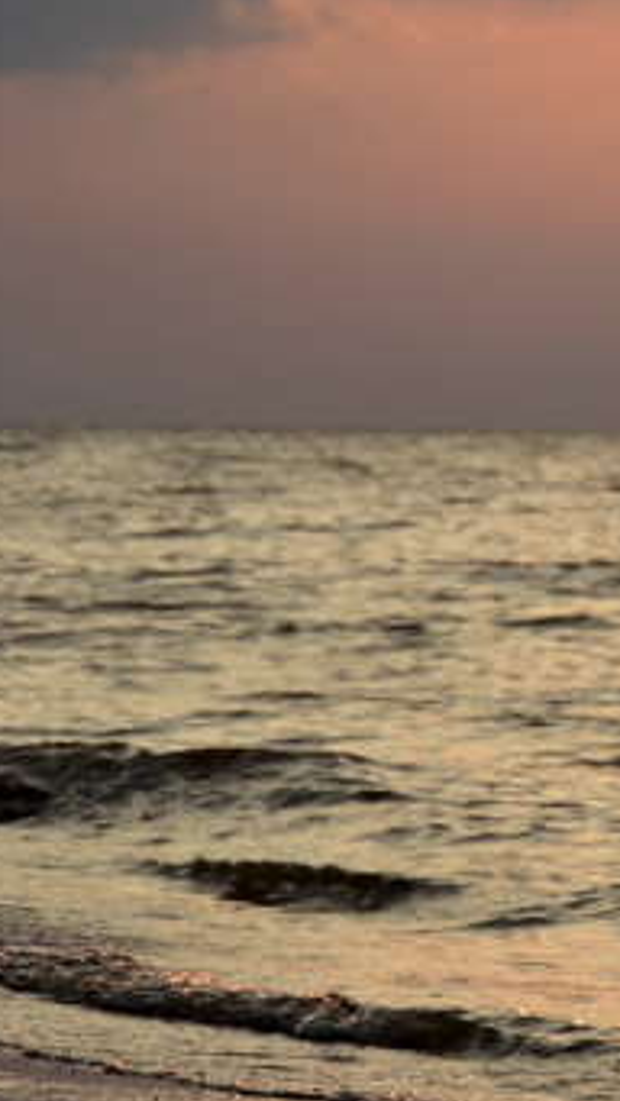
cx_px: 1708
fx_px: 8382
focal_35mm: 287
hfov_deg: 4.1
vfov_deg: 7.5
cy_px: 473
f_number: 5.6
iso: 100
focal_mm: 52
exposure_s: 1/320
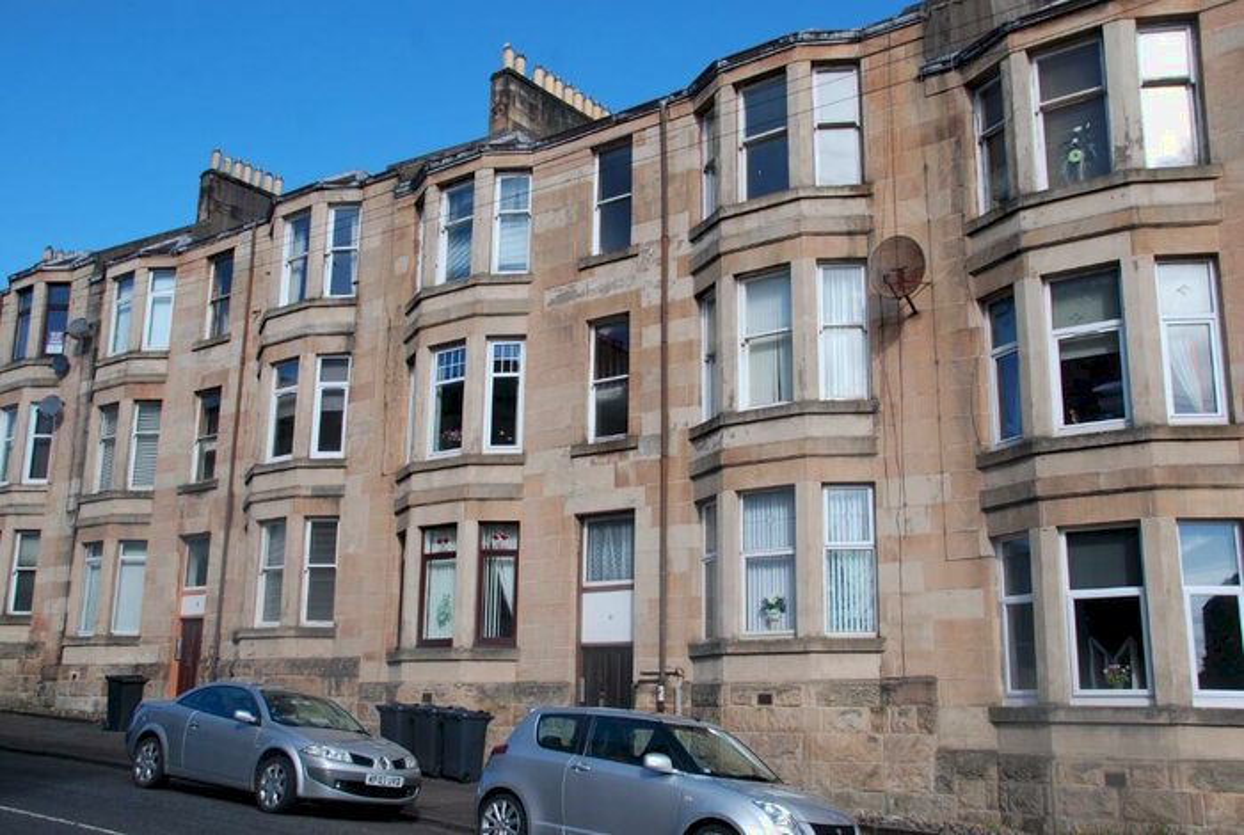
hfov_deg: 57.1
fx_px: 1143
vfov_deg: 40.2
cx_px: 622
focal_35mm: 33
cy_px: 418
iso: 100
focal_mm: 22
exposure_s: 1/250
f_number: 8
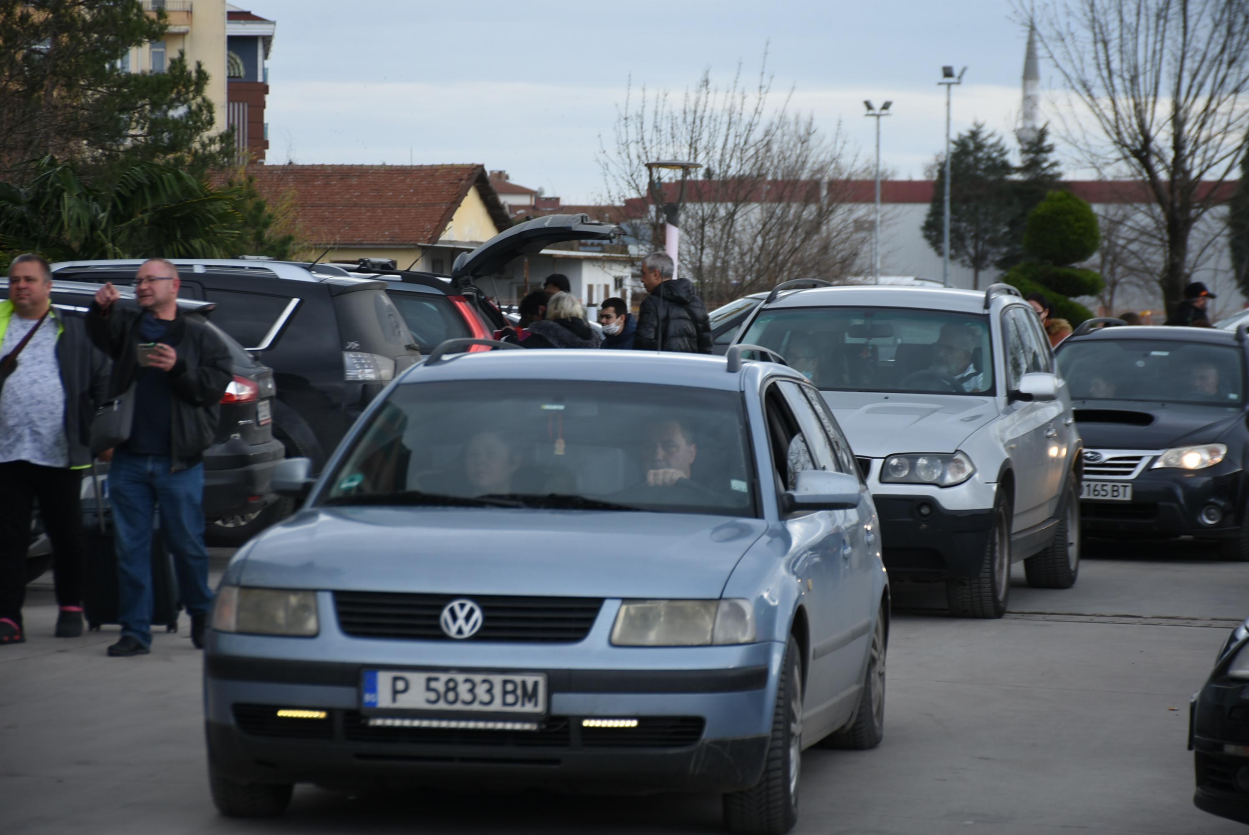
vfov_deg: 10.2
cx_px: 624
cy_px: 418
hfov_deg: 15.2
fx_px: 4687
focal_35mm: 135
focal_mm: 90
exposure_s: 1/160
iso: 100
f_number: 5.3
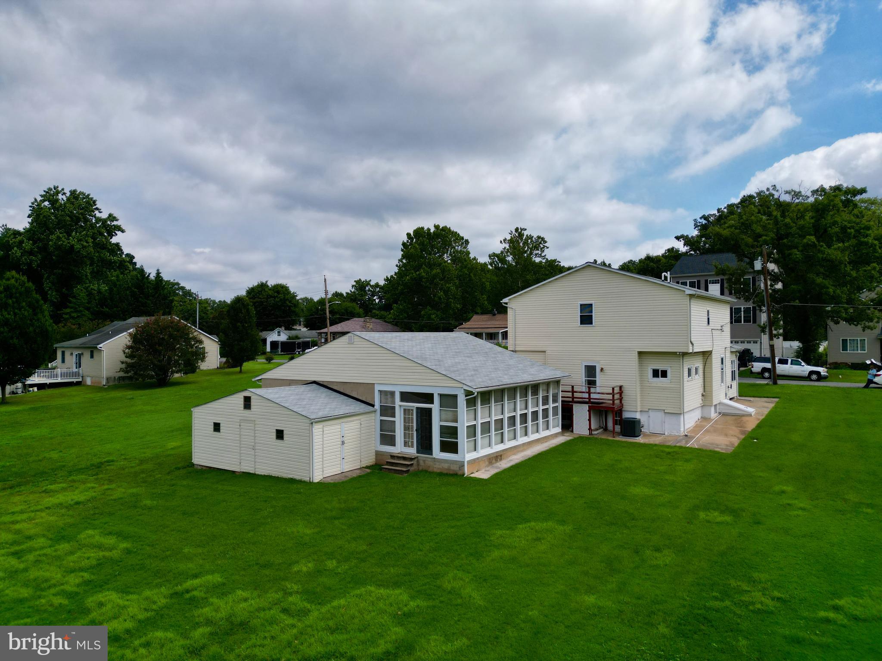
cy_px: 330
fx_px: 612
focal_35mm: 24
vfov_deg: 56.8
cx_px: 441
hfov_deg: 71.6
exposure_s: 1/4000
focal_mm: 6.72
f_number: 1.7
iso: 110
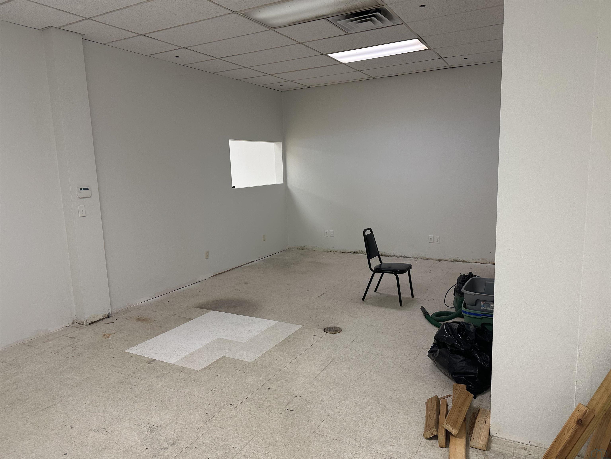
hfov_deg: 71.6
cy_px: 230
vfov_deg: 56.8
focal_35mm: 24
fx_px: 424
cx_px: 306
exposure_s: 1/60
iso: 125
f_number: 1.78
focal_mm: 6.86
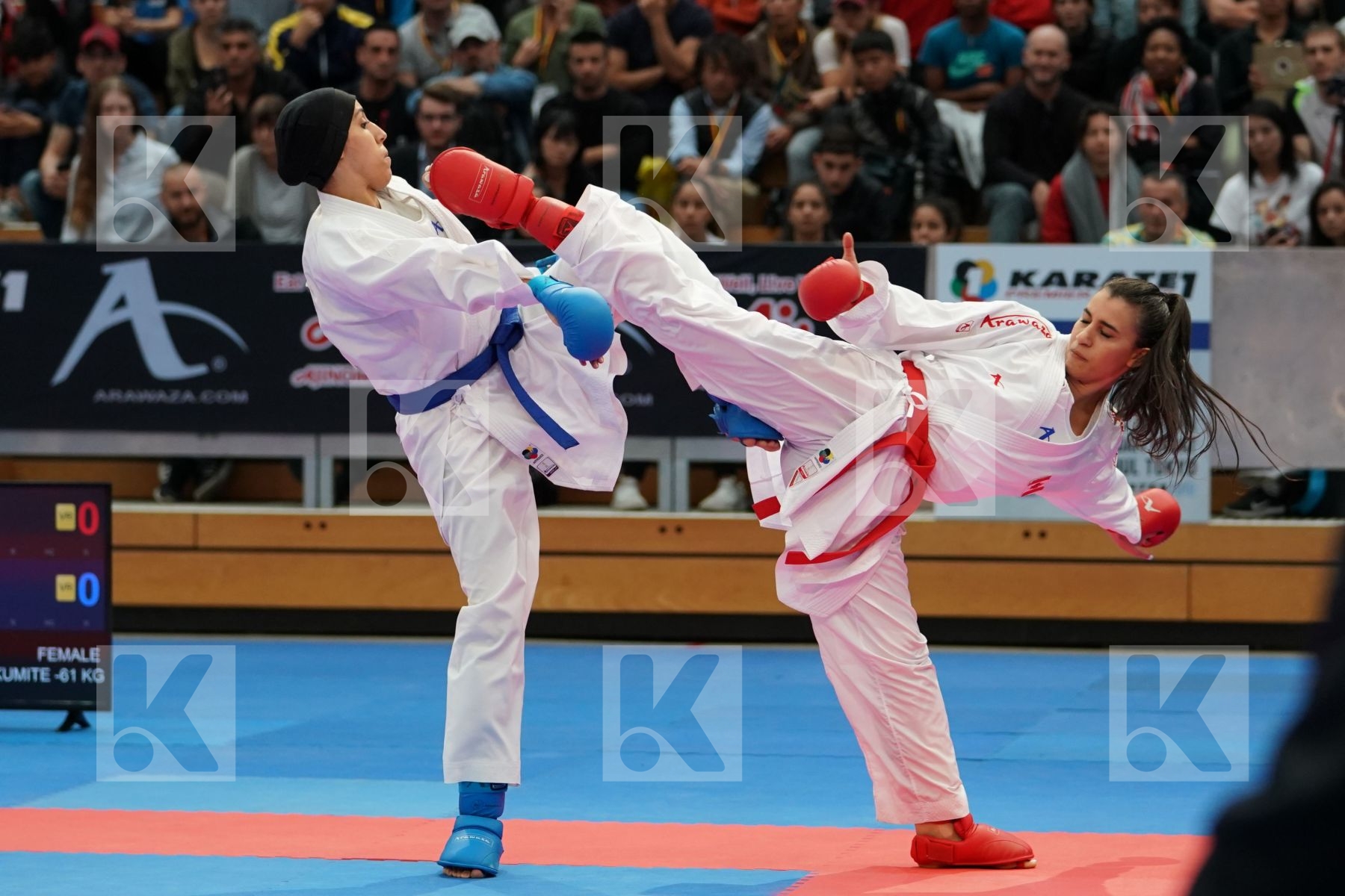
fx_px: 5155
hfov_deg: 14.9
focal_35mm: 138
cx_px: 672
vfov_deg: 9.9
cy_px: 448
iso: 2000
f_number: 2.8
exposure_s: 1/1000
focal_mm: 92
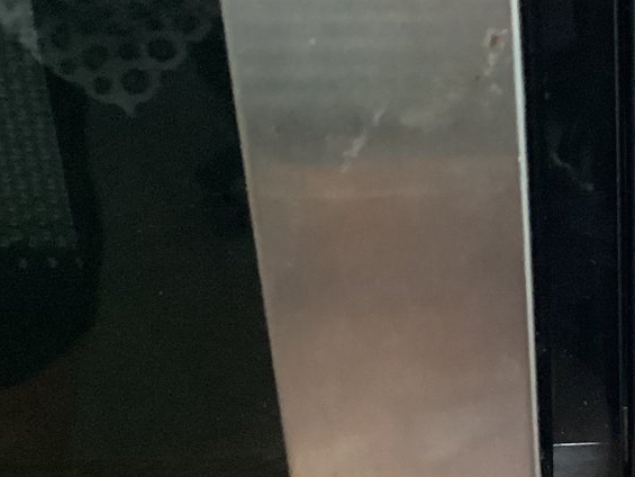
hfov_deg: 21.3
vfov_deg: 17.6
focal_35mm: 83
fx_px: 1523
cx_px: 834
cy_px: 385
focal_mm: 3.3
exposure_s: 1/25
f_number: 2.4
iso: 400
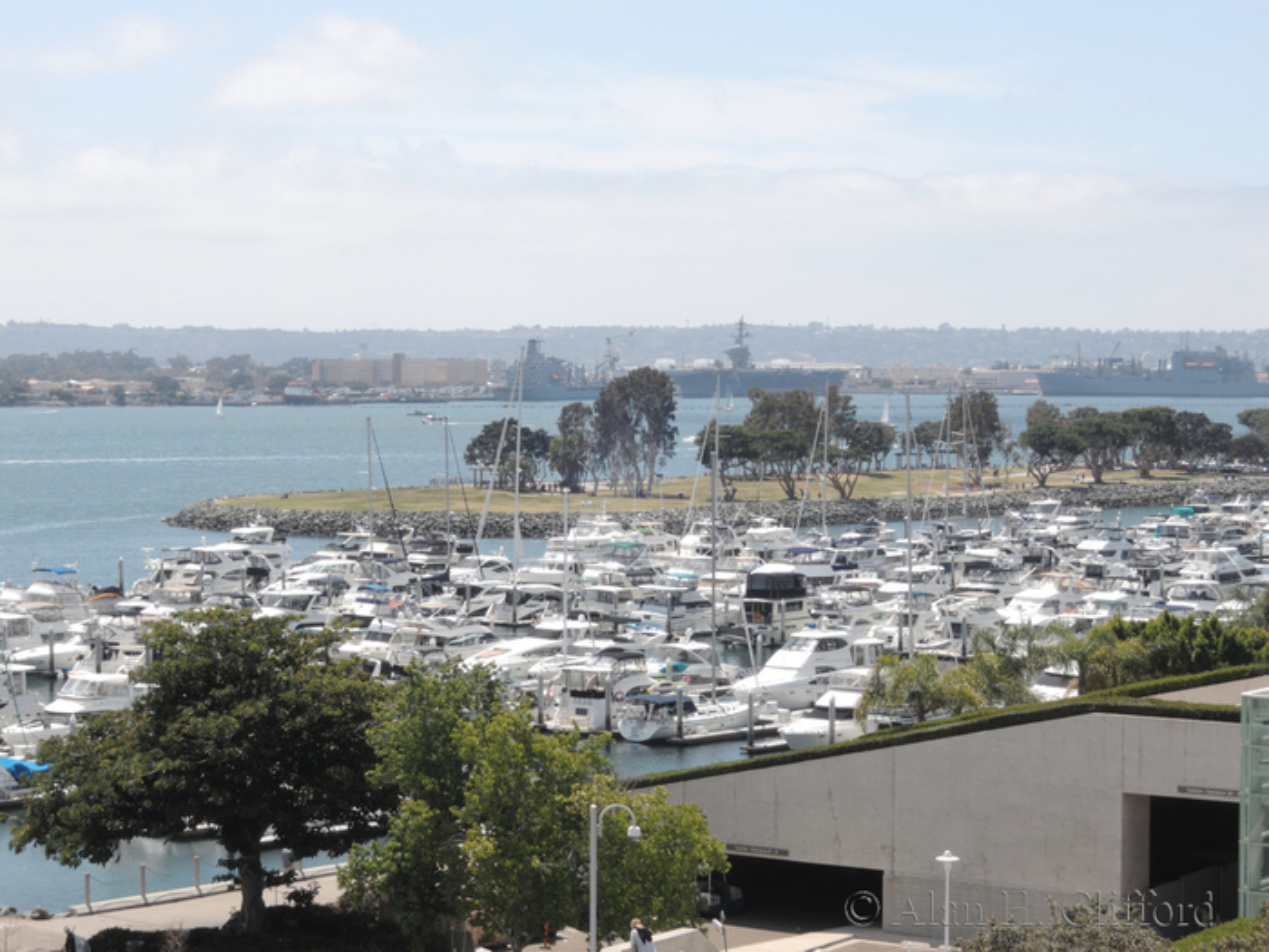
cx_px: 634
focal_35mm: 85
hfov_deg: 23.0
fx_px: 3116
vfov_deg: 17.4
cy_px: 476
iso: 100
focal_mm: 18.2
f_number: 8
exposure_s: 1/200
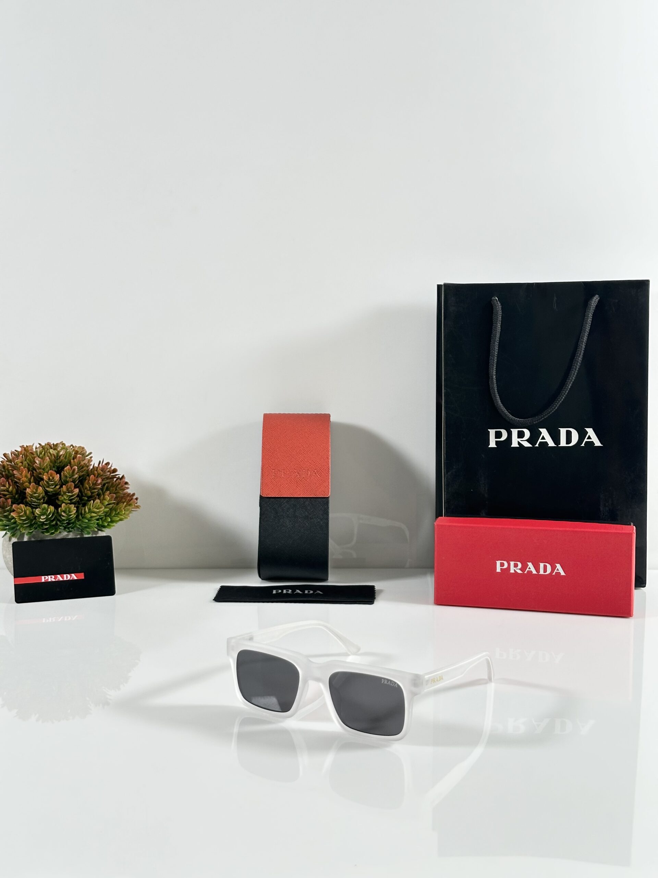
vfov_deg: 39.7
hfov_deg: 30.3
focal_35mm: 48
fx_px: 1217
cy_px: 439
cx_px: 329
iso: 64
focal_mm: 6.86
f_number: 1.78
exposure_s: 1/50
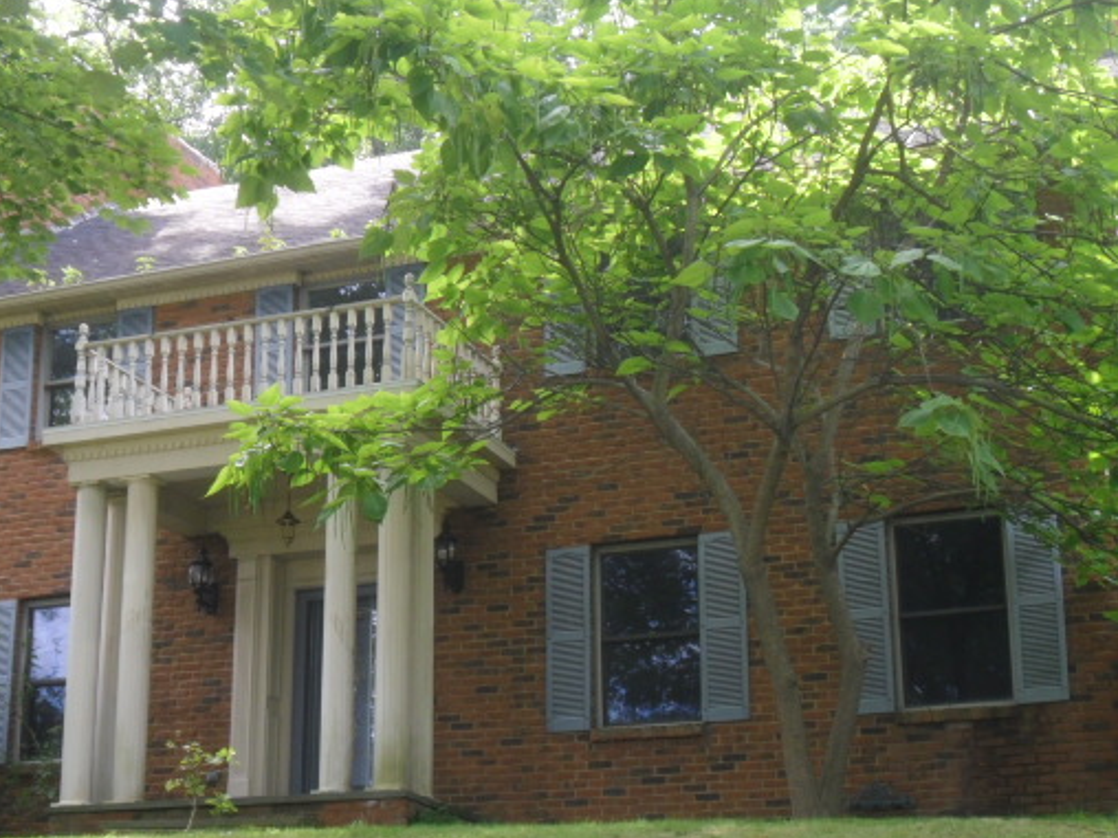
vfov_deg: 21.6
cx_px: 416
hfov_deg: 28.5
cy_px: 497
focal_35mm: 68
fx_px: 2196
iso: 200
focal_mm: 9.8
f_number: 4.8
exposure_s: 1/80
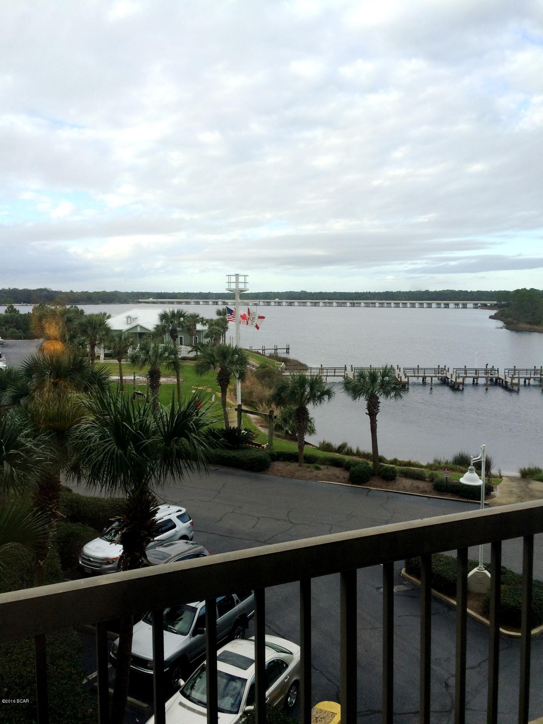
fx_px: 607
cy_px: 362
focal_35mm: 29
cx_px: 272
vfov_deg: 61.7
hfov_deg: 48.2
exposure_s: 1/275
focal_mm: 4.15
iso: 32
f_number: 2.2
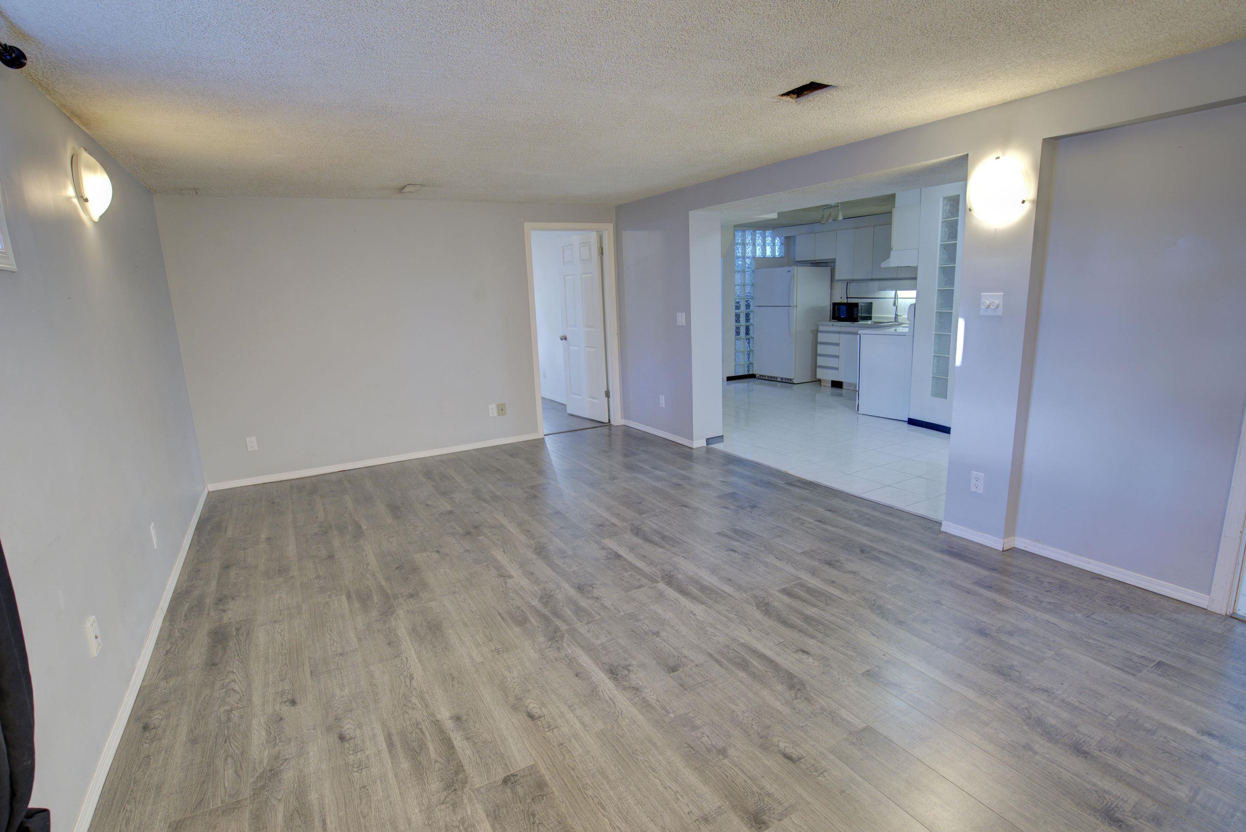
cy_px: 420
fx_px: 589
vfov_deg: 70.5
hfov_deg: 93.2
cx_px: 611
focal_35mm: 17
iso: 320
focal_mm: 16
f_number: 8
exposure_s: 1/1.67
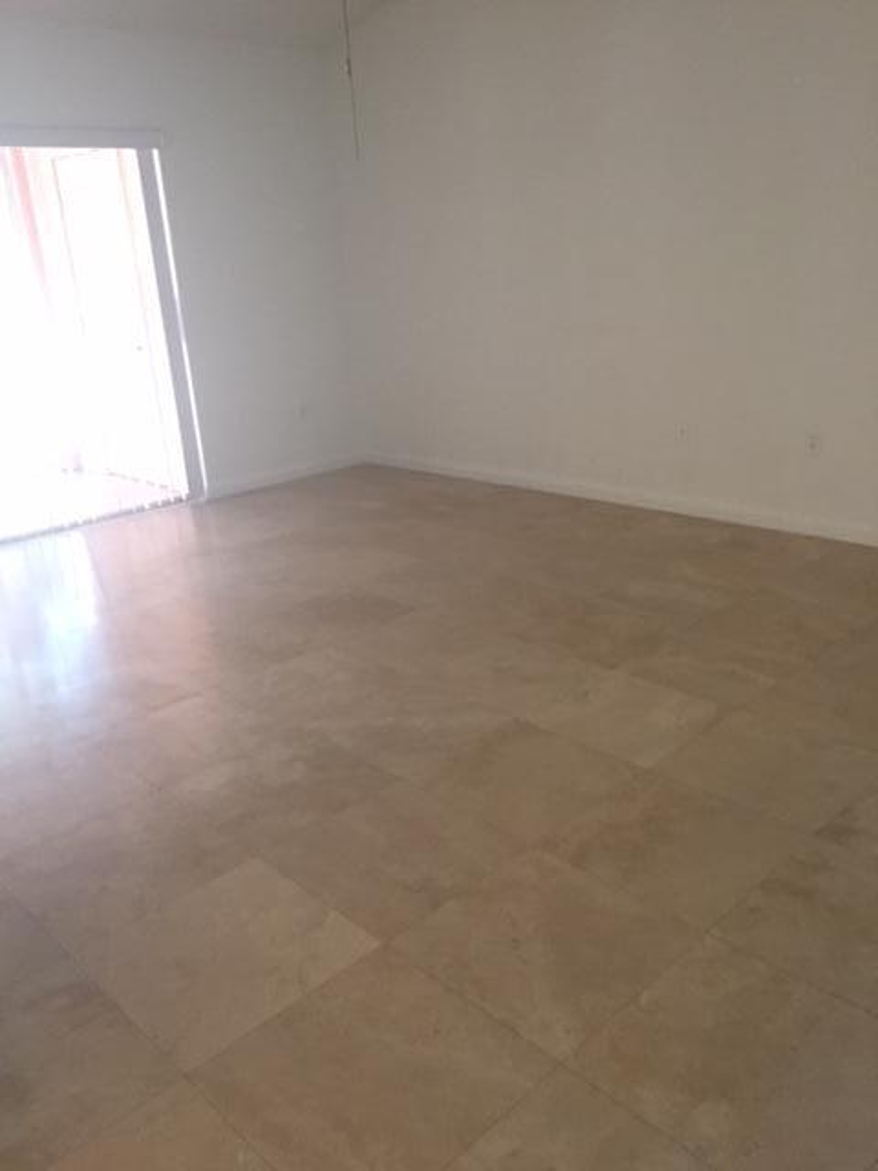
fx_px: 981
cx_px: 439
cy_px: 586
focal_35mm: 29
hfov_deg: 48.2
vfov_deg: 61.7
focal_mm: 4.15
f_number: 2.2
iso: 100
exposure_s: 1/30
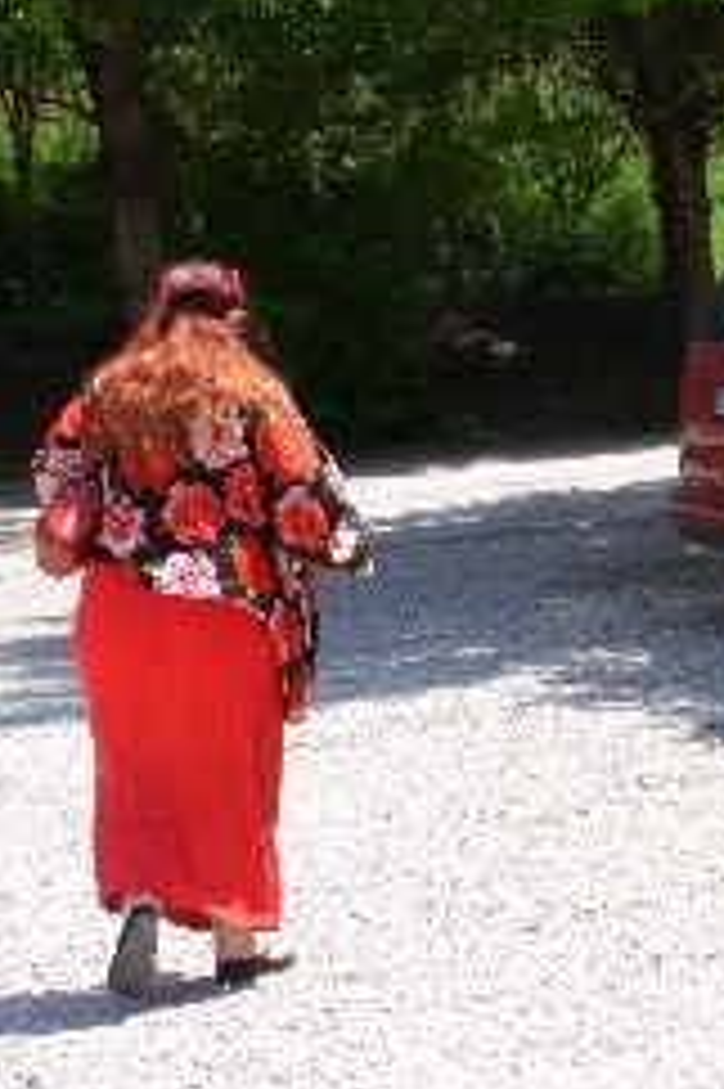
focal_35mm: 122
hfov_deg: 11.1
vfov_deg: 16.8
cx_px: 720
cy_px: 418
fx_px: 3685
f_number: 8.2
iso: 50
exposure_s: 1/100
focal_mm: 12.95
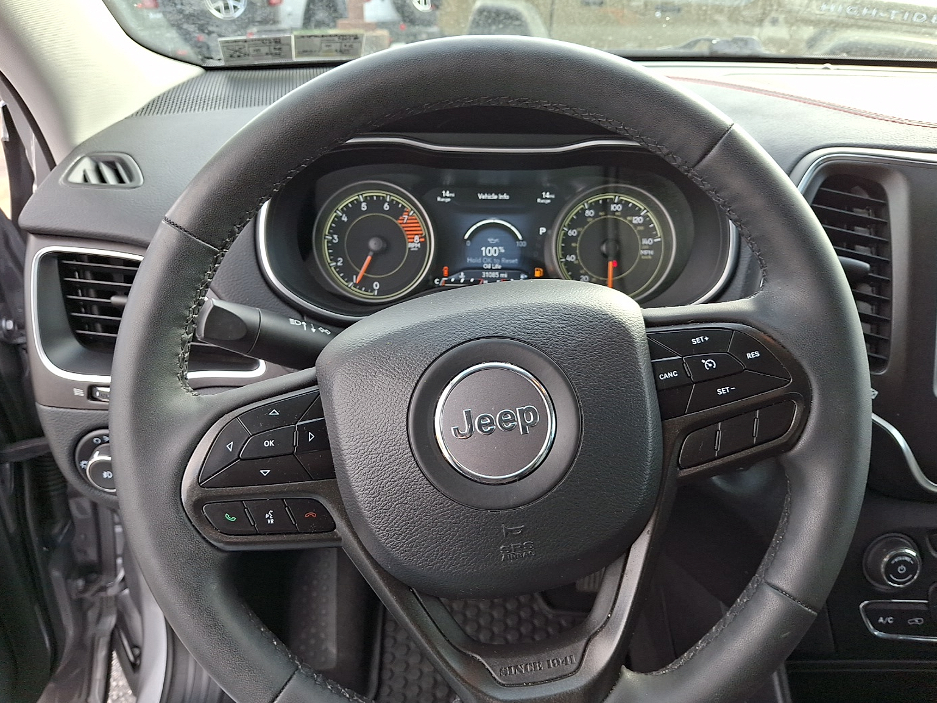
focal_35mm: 26
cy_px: 355
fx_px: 704
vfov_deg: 53.1
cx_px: 470
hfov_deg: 67.3
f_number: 1.8
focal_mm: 4.69
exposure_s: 1/120
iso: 26
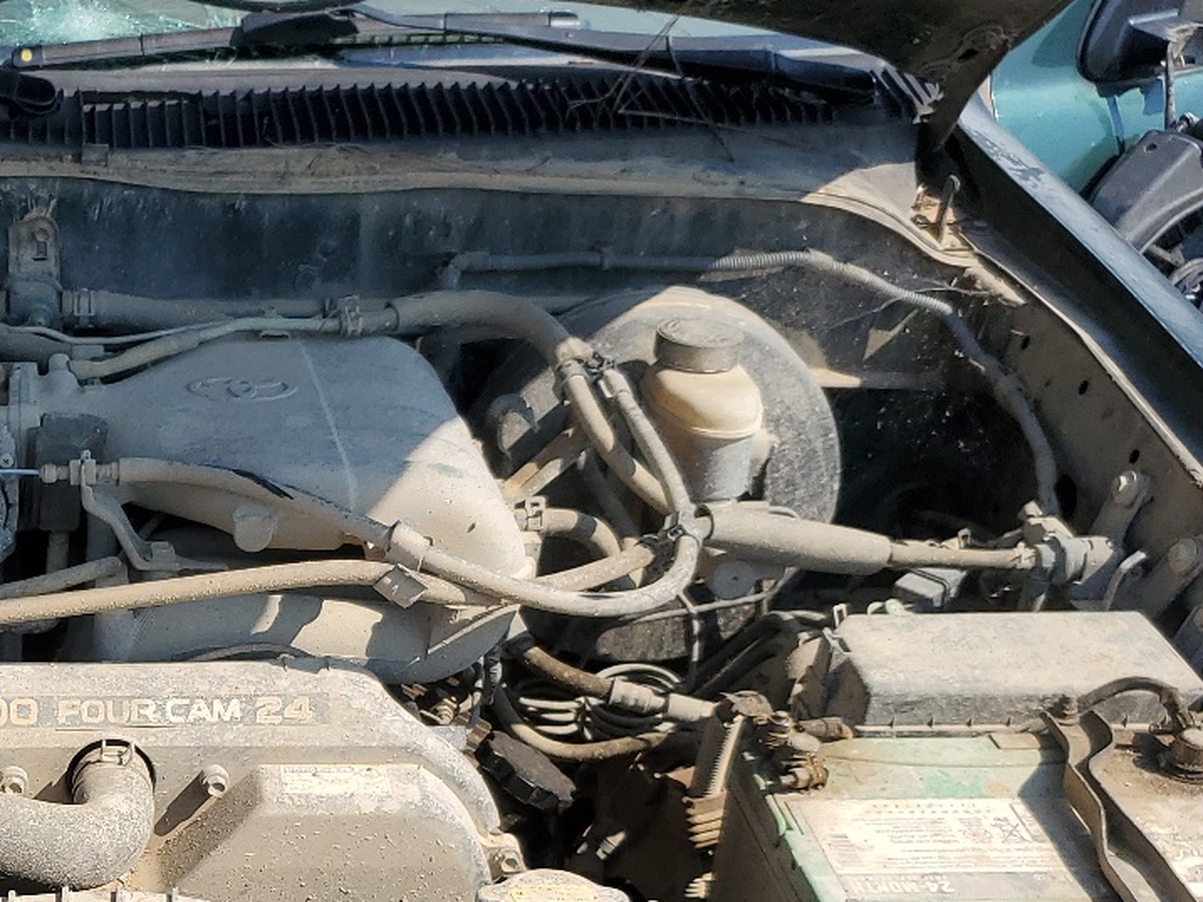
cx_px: 104
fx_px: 2016
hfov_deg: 31.5
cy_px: 810
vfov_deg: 24.5
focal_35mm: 58
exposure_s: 1/3333
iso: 50
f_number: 1.5
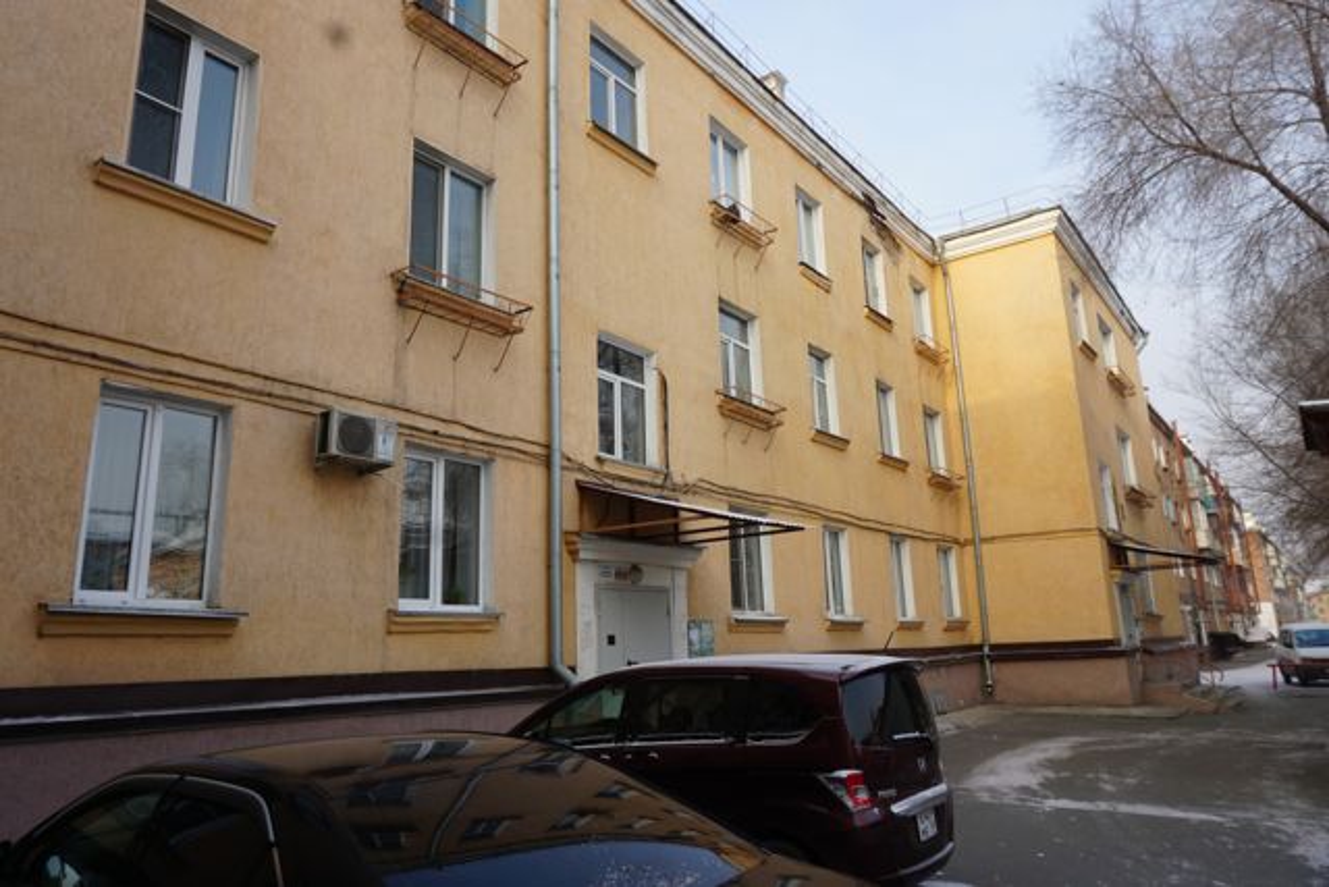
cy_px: 444
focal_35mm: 24
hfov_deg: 73.7
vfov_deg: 53.2
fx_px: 886
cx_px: 664
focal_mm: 16
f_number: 8
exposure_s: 1/80
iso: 100
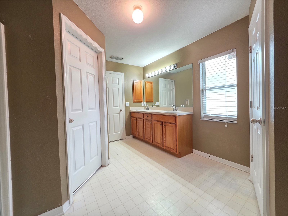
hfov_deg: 106.2
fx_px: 108
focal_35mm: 13
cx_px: 144
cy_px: 108
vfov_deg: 89.9
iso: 250
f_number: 1.9
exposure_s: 1/60
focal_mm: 2.2
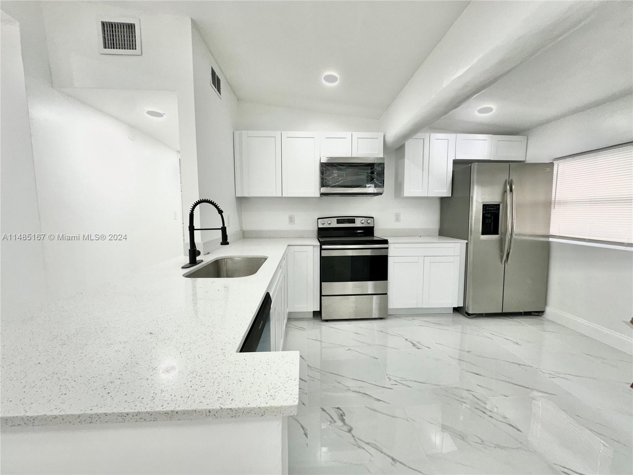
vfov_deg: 85.7
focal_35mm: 14
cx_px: 316
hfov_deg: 102.1
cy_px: 238
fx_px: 256
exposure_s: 1/120
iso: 64
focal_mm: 2.22
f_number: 2.2
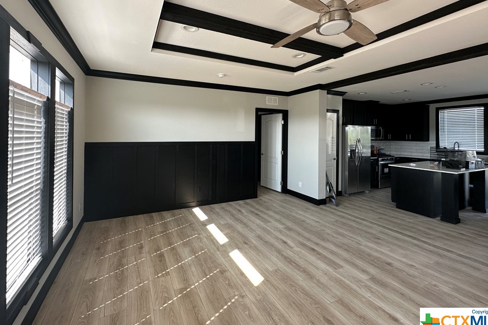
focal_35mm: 16
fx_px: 217
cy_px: 133
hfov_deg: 96.6
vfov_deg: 73.1
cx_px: 230
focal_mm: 2.22
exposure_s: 1/99
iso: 125
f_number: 2.2
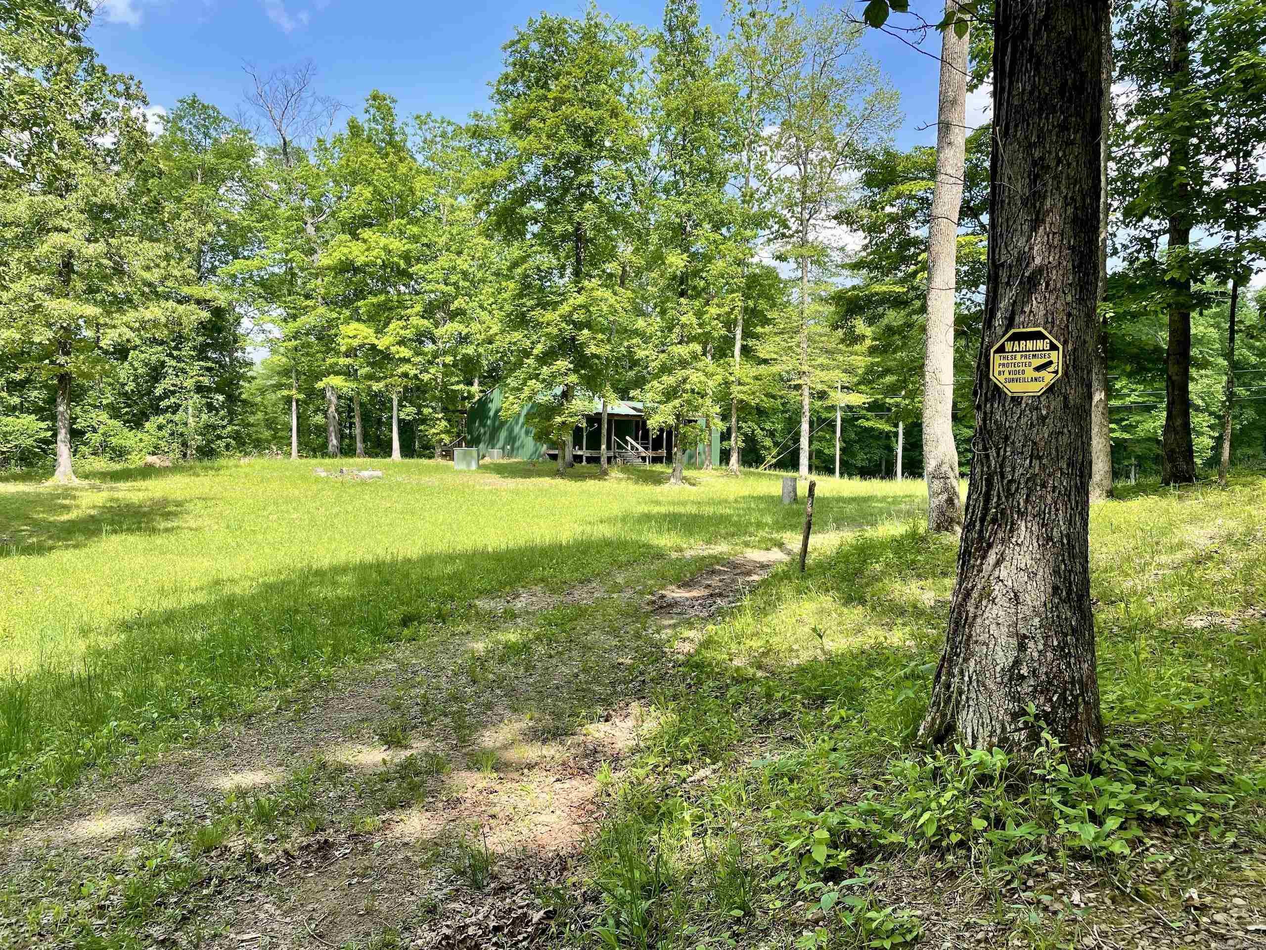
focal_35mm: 26
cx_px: 633
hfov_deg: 67.3
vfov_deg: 53.1
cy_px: 475
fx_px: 951
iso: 32
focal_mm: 4.2
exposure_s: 1/882
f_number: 1.6
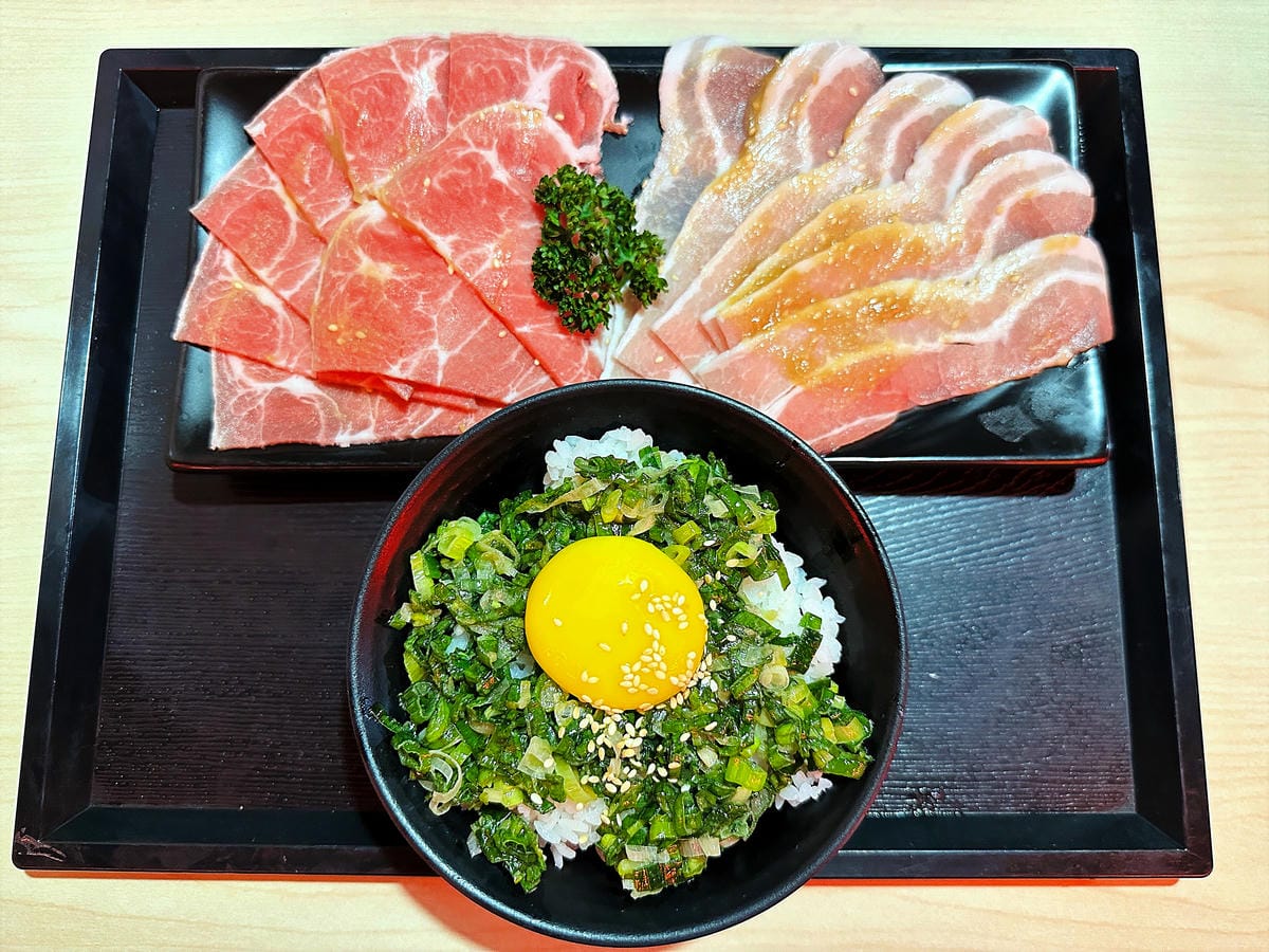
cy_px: 476
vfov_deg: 56.8
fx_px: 880
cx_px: 634
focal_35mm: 24
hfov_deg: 71.6
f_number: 1.78
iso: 500
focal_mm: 6.86
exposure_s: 1/60
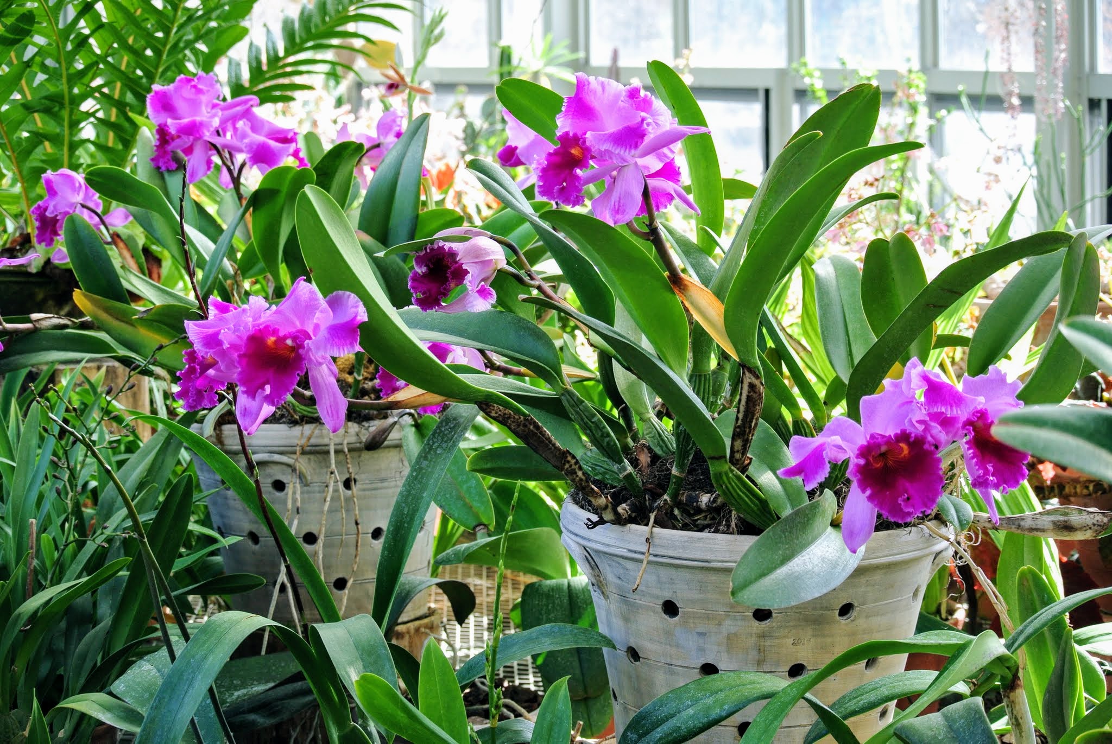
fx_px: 2505
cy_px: 372
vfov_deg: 16.9
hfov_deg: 25.0
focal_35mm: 81
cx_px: 556
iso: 100
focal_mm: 30
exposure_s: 1/100
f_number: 3.8
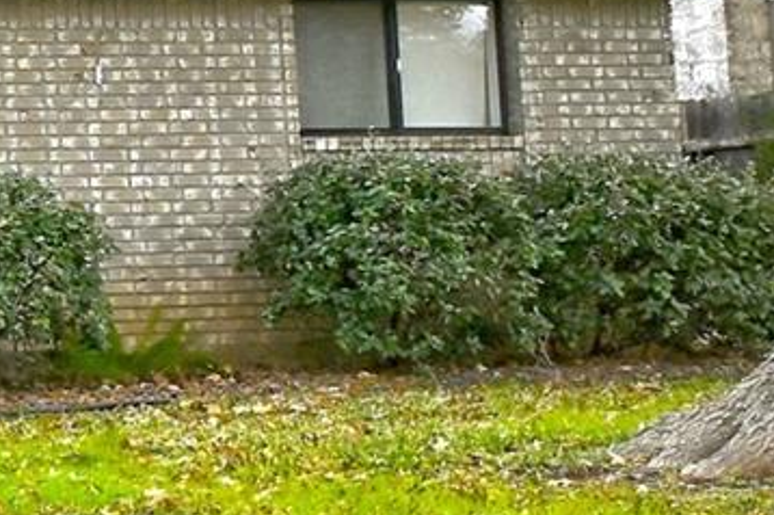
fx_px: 2212
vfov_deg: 13.2
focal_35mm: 103
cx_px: -746
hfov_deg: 15.9
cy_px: 129
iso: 64
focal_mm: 12
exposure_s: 1/80
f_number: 4.5
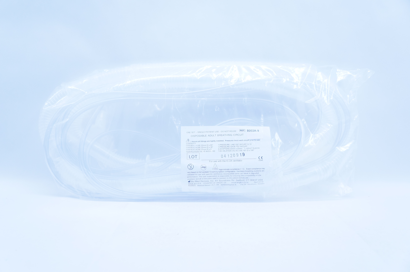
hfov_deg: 57.3
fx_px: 375
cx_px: 205
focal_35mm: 33
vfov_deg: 39.9
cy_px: 136
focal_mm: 22
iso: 800
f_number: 4.5
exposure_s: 1/200
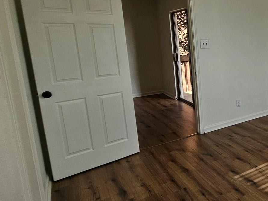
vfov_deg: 46.4
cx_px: 294
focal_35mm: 30
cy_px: 76
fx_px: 232
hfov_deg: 45.3
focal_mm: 2.2
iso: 64
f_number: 2.2
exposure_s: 1/264
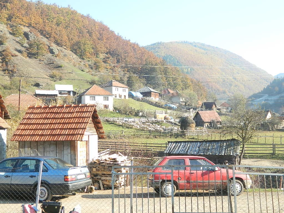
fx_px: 386
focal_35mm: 47
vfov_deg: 30.9
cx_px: 142
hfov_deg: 40.4
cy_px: 106
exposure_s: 1/160
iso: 80
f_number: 3.6
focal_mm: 8.4
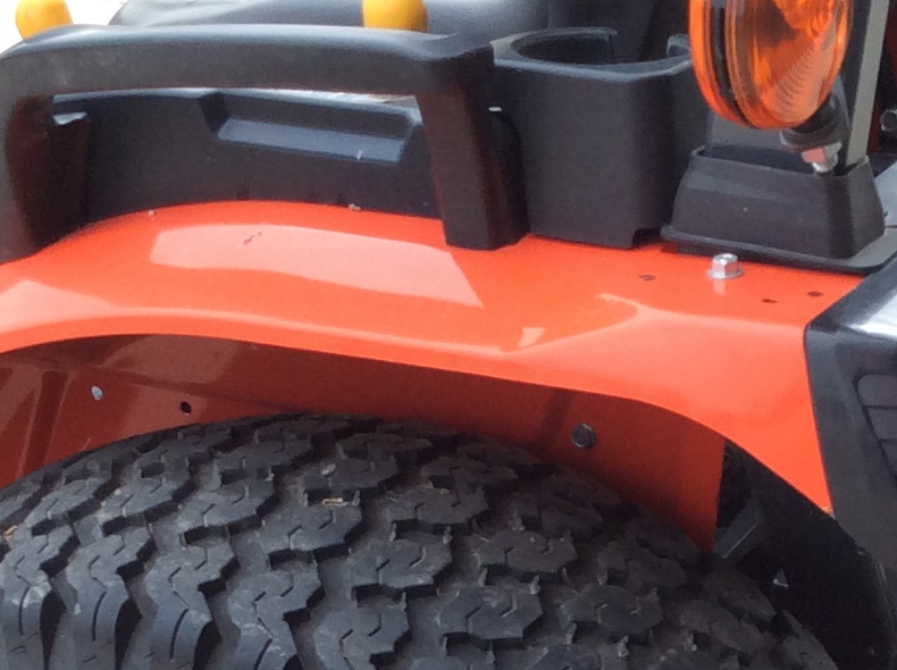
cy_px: 899
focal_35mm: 105
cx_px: 546
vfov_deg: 13.5
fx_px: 2717
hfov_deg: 18.7
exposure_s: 1/219
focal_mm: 3.3
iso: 32
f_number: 2.4
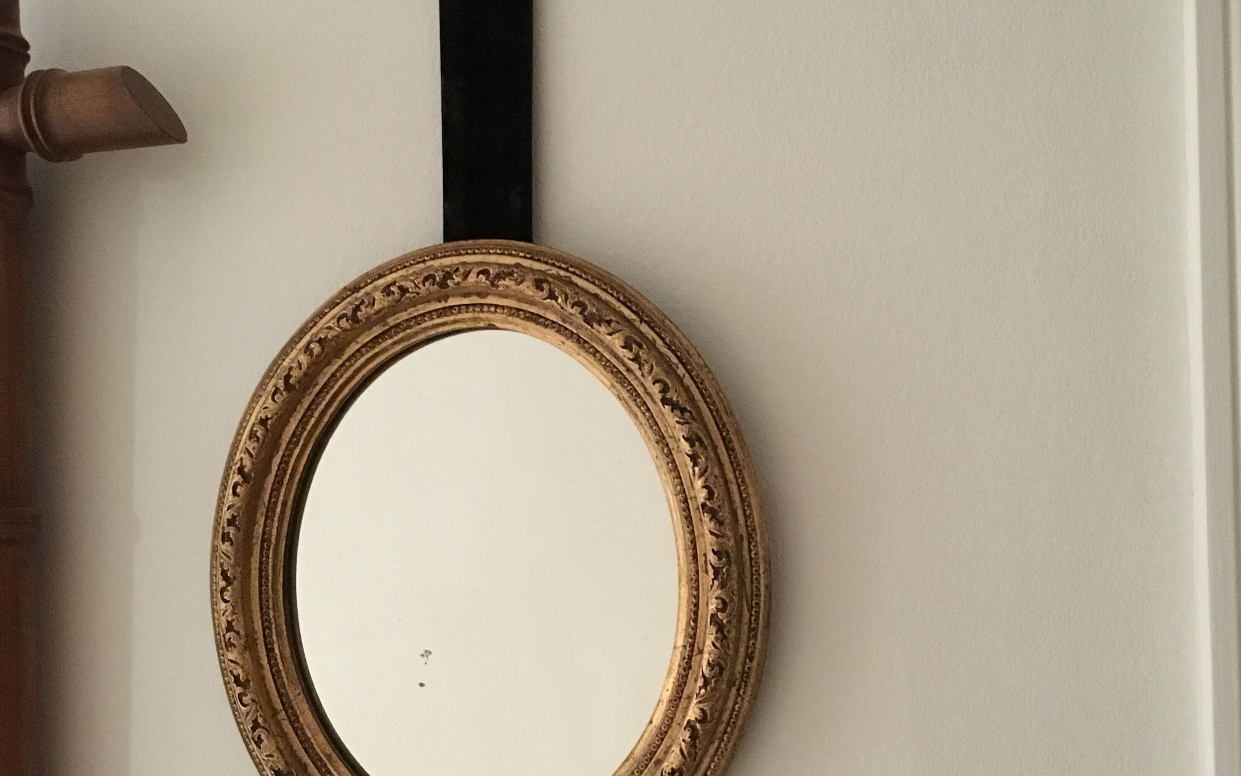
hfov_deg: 47.2
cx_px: 618
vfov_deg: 30.4
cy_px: 499
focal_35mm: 42
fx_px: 1420
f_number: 2.2
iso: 320
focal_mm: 4.15
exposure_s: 1/17
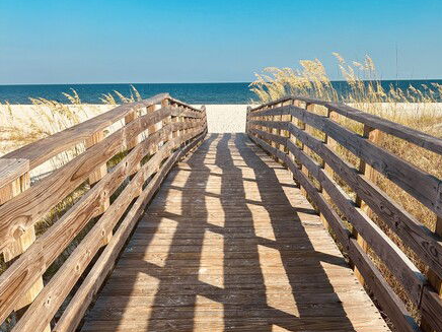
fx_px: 421
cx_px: 227
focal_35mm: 33
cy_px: 233
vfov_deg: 42.1
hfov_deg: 55.3
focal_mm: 6.86
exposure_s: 1/3247
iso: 80
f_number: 1.78
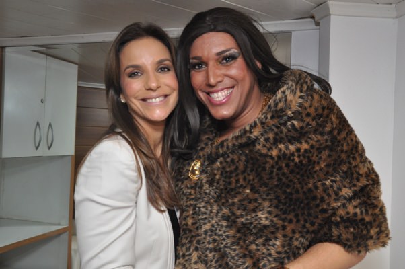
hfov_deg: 51.3
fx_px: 421
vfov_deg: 35.4
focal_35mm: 38
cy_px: 134
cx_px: 202
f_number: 10
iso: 1250
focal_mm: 25
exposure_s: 1/60
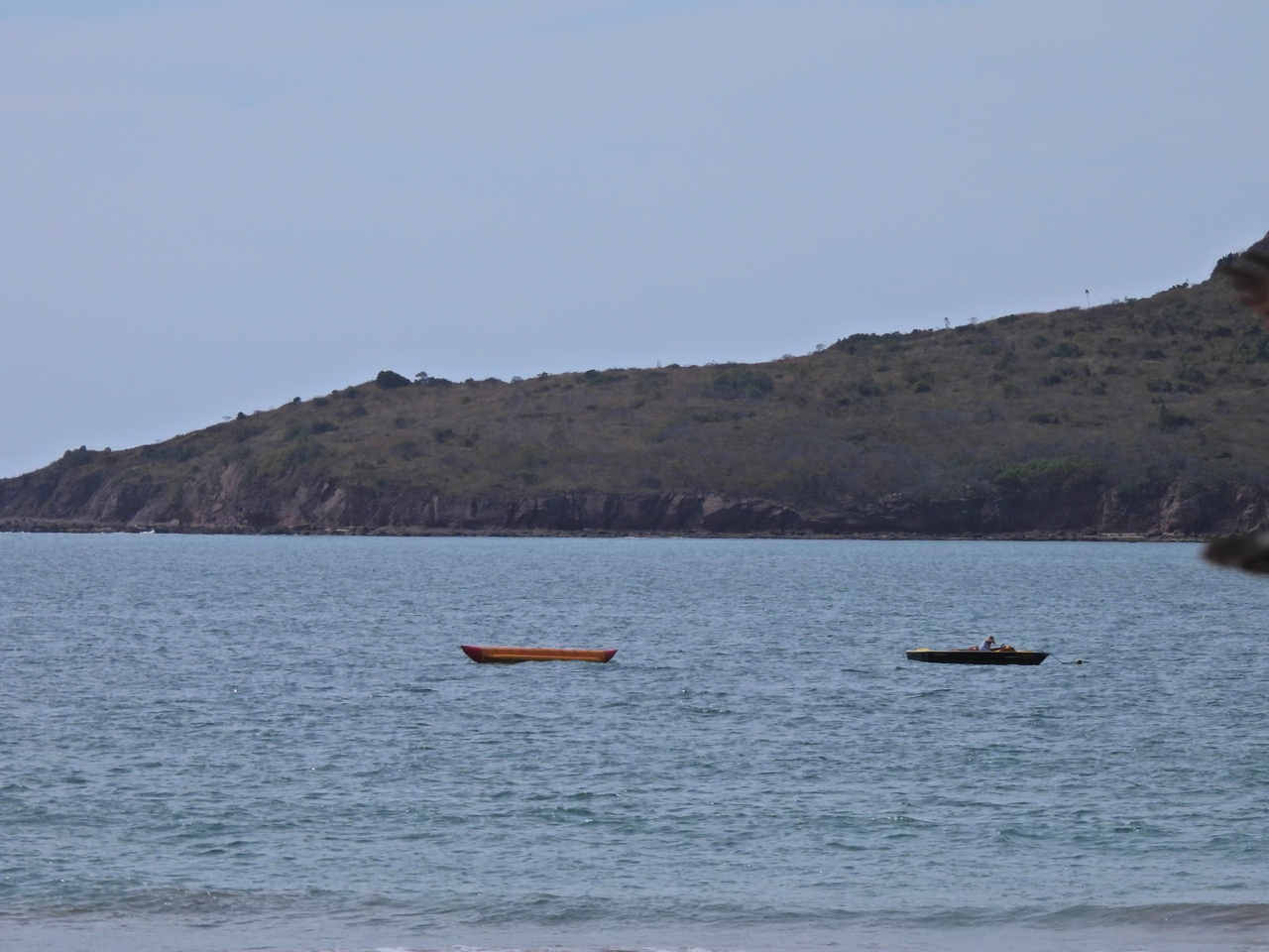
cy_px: 476
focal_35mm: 200
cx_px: 634
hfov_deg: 9.9
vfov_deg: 7.4
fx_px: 7332
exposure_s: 1/2000
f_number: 5
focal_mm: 35.7
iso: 100
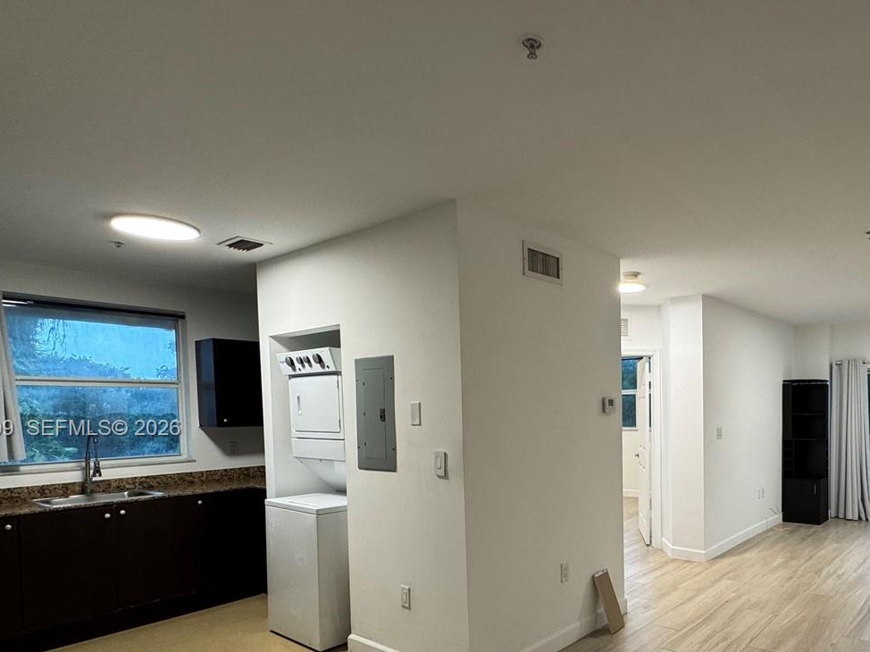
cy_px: 430
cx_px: 617
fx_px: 578
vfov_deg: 57.7
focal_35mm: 23
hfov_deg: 70.5
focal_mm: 2.22
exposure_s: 1/60
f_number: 2.2
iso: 160
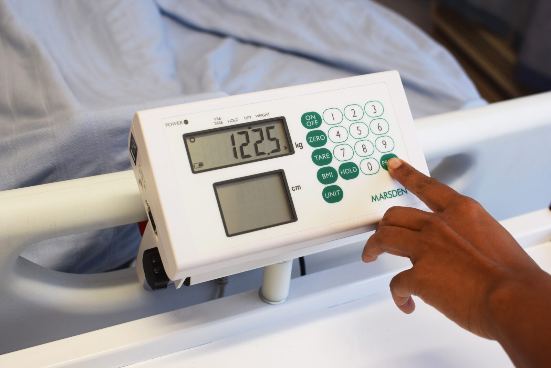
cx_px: 276
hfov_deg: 37.8
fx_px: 804
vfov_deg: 25.8
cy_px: 184
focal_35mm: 52
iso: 400
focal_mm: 35
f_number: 5
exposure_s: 1/100
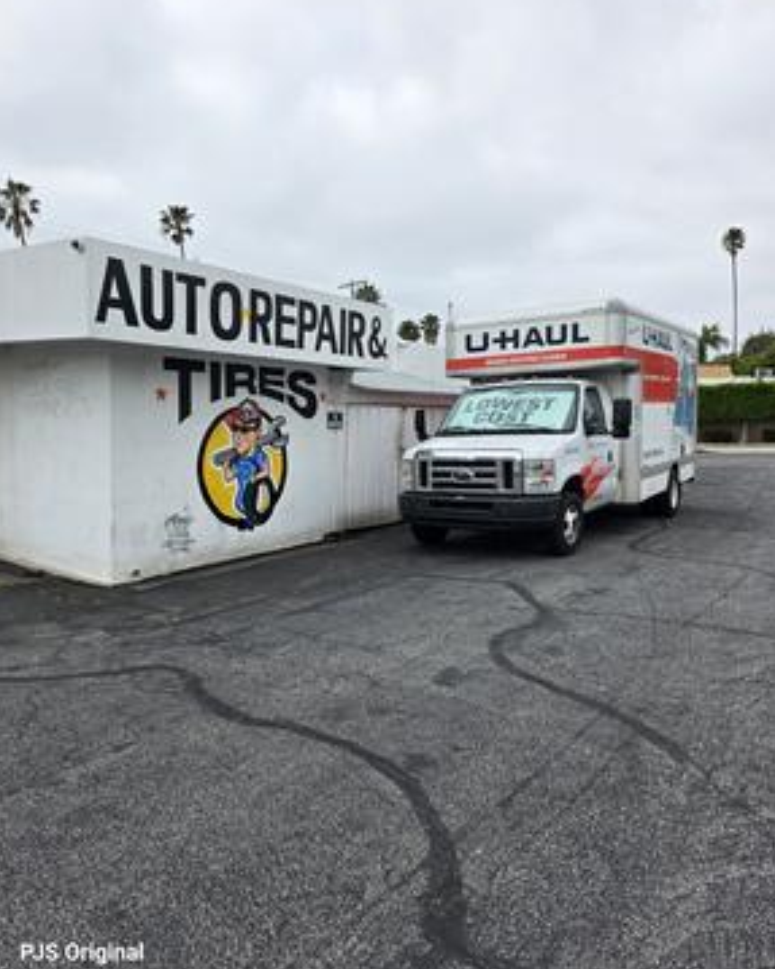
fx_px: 717
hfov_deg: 56.8
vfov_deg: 68.1
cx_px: 375
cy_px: 505
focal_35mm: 25
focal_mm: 6.25
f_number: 1.7
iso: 80
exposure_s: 1/5153
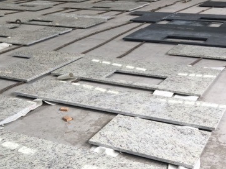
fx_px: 365
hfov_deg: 33.6
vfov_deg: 25.5
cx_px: 54
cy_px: 141
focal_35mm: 56
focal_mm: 4.15
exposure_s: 1/100
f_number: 2.2
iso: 25
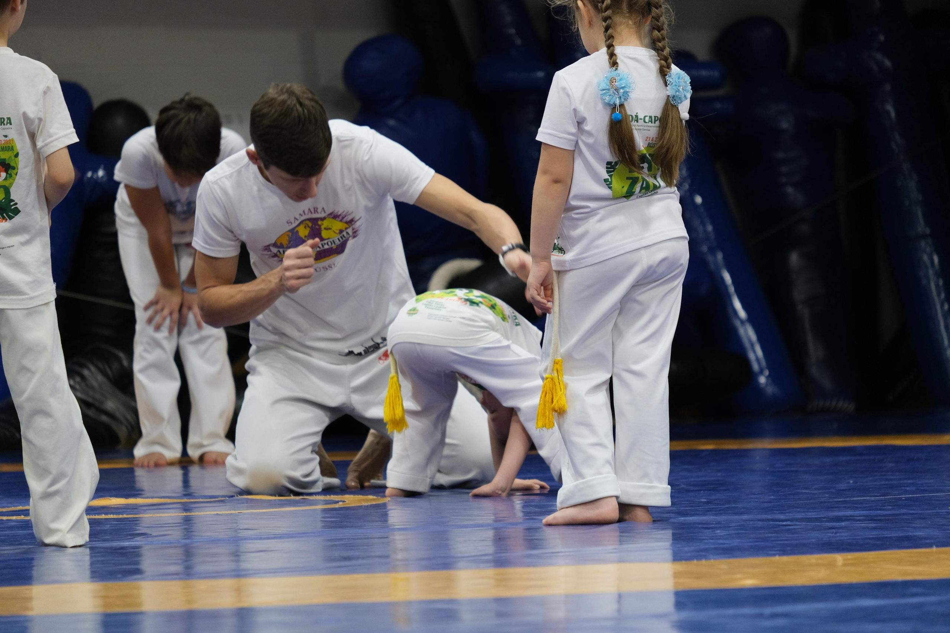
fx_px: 6492
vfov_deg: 5.6
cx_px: 475
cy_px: 316
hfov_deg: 8.4
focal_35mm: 246
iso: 800
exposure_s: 1/42
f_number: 4.6
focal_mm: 164
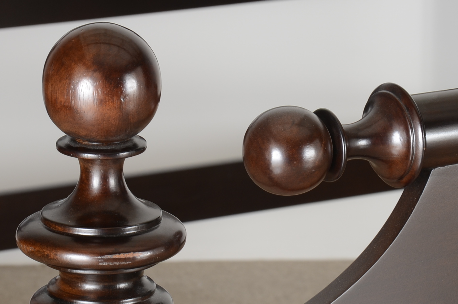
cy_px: 149
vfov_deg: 6.3
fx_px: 2768
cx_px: 238
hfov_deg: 9.5
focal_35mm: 218
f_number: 9
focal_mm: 80
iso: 200
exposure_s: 1/80
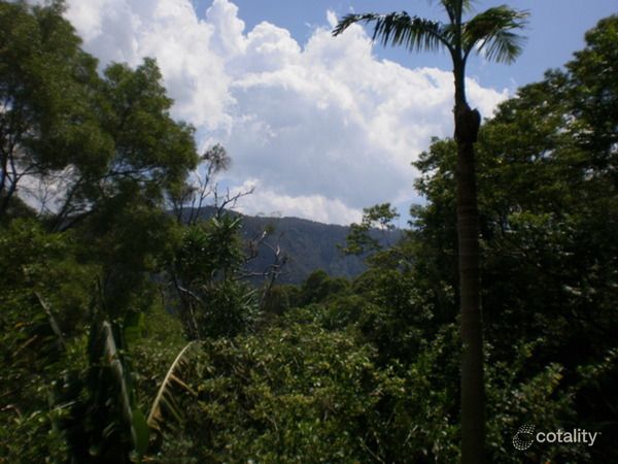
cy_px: 232
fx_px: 643
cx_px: 309
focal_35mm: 36
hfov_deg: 51.4
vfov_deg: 39.7
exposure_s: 1/2000
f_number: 4.6
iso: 100
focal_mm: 6.3
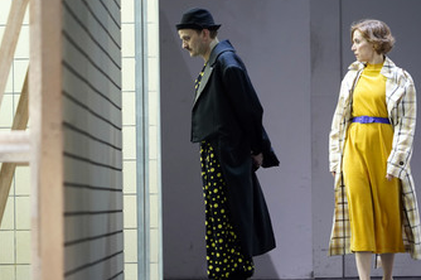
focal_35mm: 270
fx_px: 3154
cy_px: 150
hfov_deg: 7.6
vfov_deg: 5.1
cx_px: 233
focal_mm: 200
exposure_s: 1/80
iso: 3200
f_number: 6.3
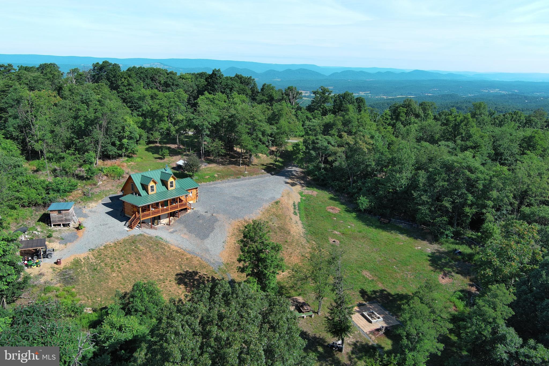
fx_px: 442
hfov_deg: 63.7
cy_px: 183
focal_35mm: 29
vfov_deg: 45.0
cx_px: 274
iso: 100
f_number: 2.8
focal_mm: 10.57
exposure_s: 1/829
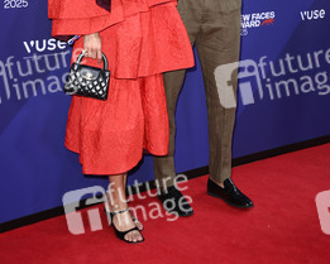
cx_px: 164
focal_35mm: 79
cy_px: 15
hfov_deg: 24.1
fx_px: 772
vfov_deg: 19.0
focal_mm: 55
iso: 800
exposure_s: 1/250
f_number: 5.6
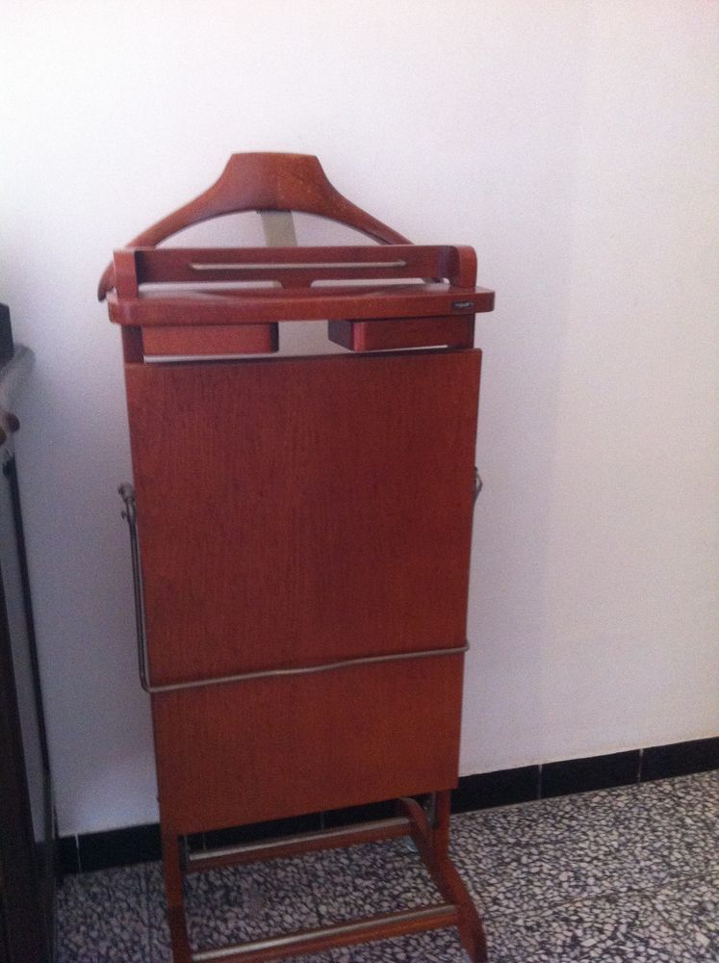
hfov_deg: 40.6
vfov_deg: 52.7
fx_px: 972
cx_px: 360
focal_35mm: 35
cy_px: 482
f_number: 2.8
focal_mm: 3.85
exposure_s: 1/17
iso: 500
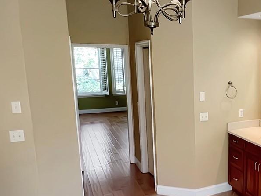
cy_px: 116
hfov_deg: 47.7
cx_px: 231
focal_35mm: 35
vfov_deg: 40.6
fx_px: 264
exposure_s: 1/120
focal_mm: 1.57
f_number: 1.8
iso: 200
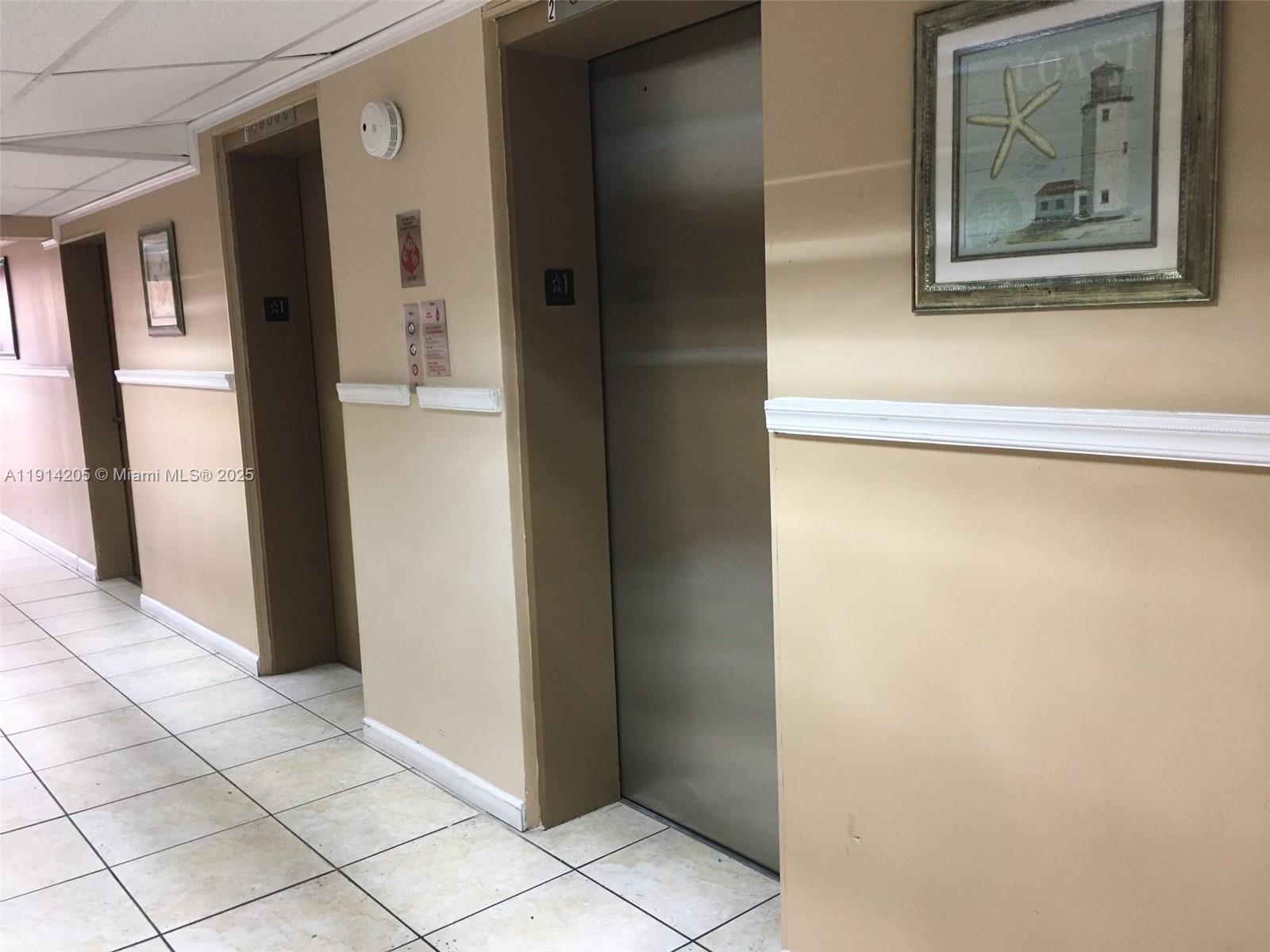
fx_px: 1064
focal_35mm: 29
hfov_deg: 61.7
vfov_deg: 48.2
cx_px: 635
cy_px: 476
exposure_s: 1/30
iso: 100
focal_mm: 4.15
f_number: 2.2
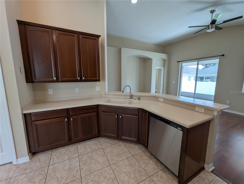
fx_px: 92
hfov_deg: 106.1
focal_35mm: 13
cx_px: 122
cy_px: 92
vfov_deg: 90.1
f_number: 2.2
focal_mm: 1.95
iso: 77
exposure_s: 1/120
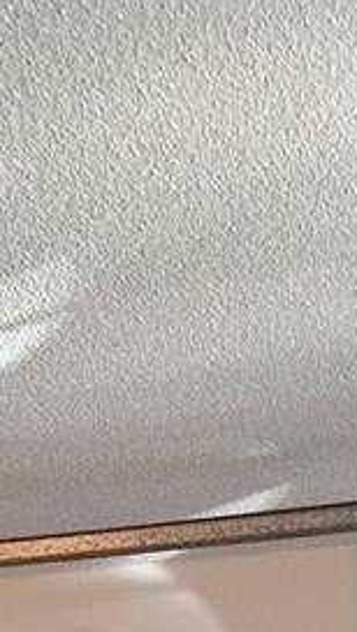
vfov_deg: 15.8
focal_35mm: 110
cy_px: 1215
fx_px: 1847
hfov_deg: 11.0
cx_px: 153
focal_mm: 5.54
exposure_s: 1/25
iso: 320
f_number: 1.8
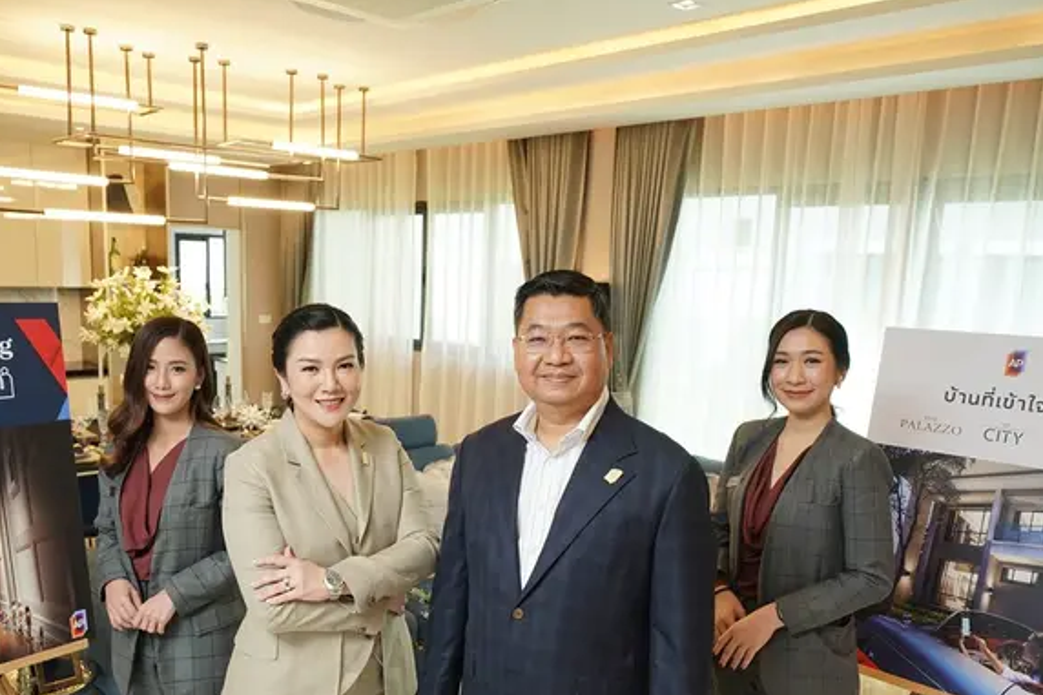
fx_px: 869
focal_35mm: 30
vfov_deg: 43.3
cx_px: 474
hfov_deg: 61.8
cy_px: 427
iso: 800
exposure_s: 1/125
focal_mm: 22
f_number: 4.5
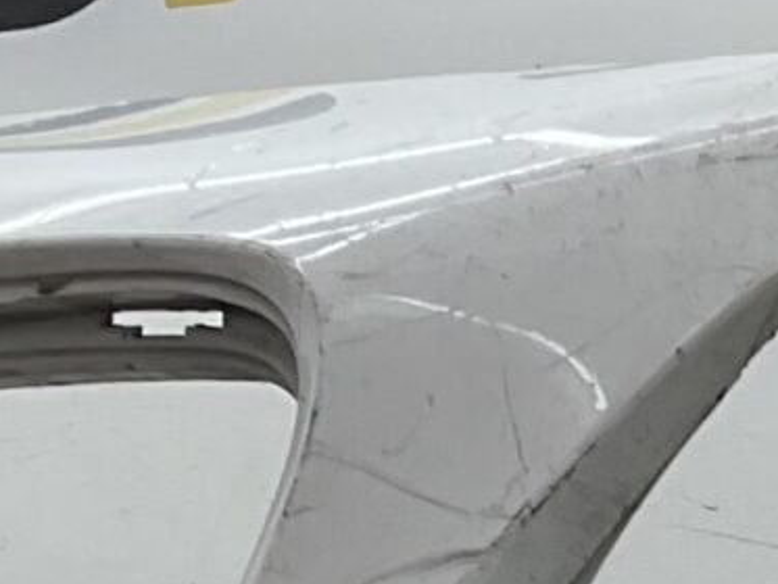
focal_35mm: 199
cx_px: 1500
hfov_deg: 9.4
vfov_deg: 7.1
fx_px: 4474
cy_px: 1374
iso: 16
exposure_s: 1/109
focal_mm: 3
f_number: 1.8
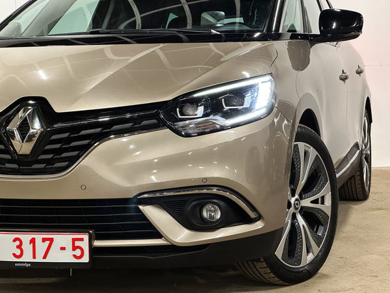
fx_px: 868
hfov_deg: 25.3
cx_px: 195
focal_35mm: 77
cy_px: 146
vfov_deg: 19.1
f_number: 2.8
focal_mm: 9
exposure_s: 1/50
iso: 400
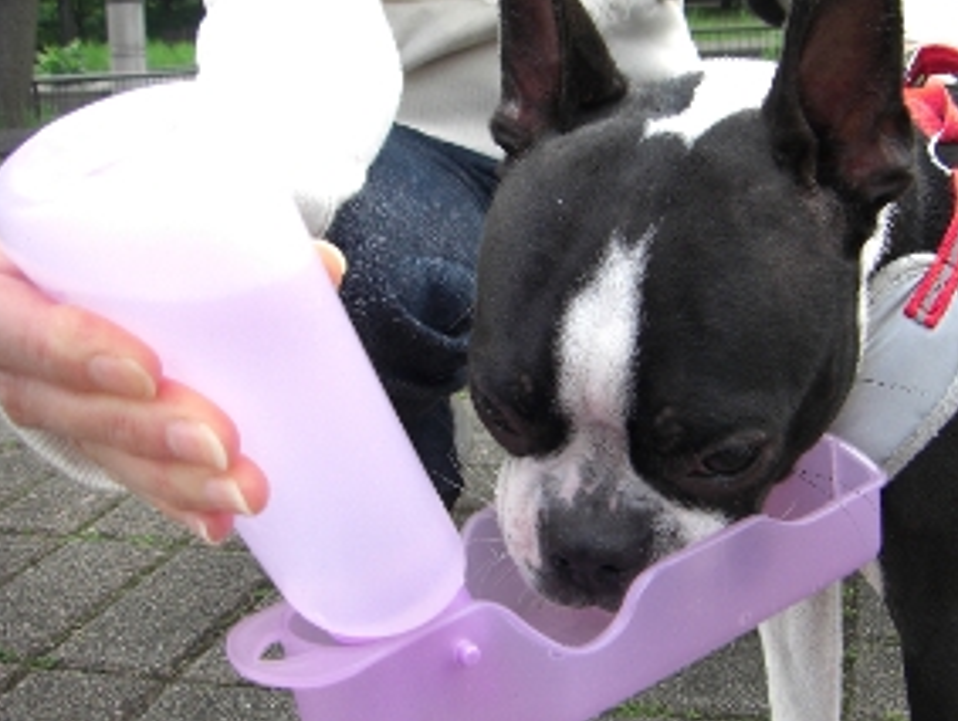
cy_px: 337
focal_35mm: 47
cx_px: 535
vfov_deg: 30.9
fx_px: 1302
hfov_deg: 40.3
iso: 64
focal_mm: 6.3
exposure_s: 1/125
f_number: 3.4
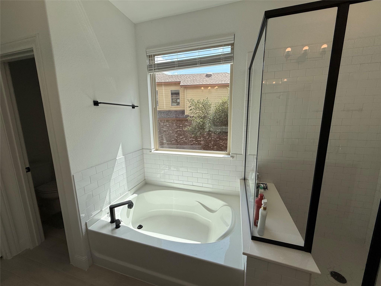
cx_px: 190
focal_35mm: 14
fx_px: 154
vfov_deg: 85.7
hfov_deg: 102.1
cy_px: 143
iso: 50
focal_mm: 2.22
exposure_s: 1/888
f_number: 2.2
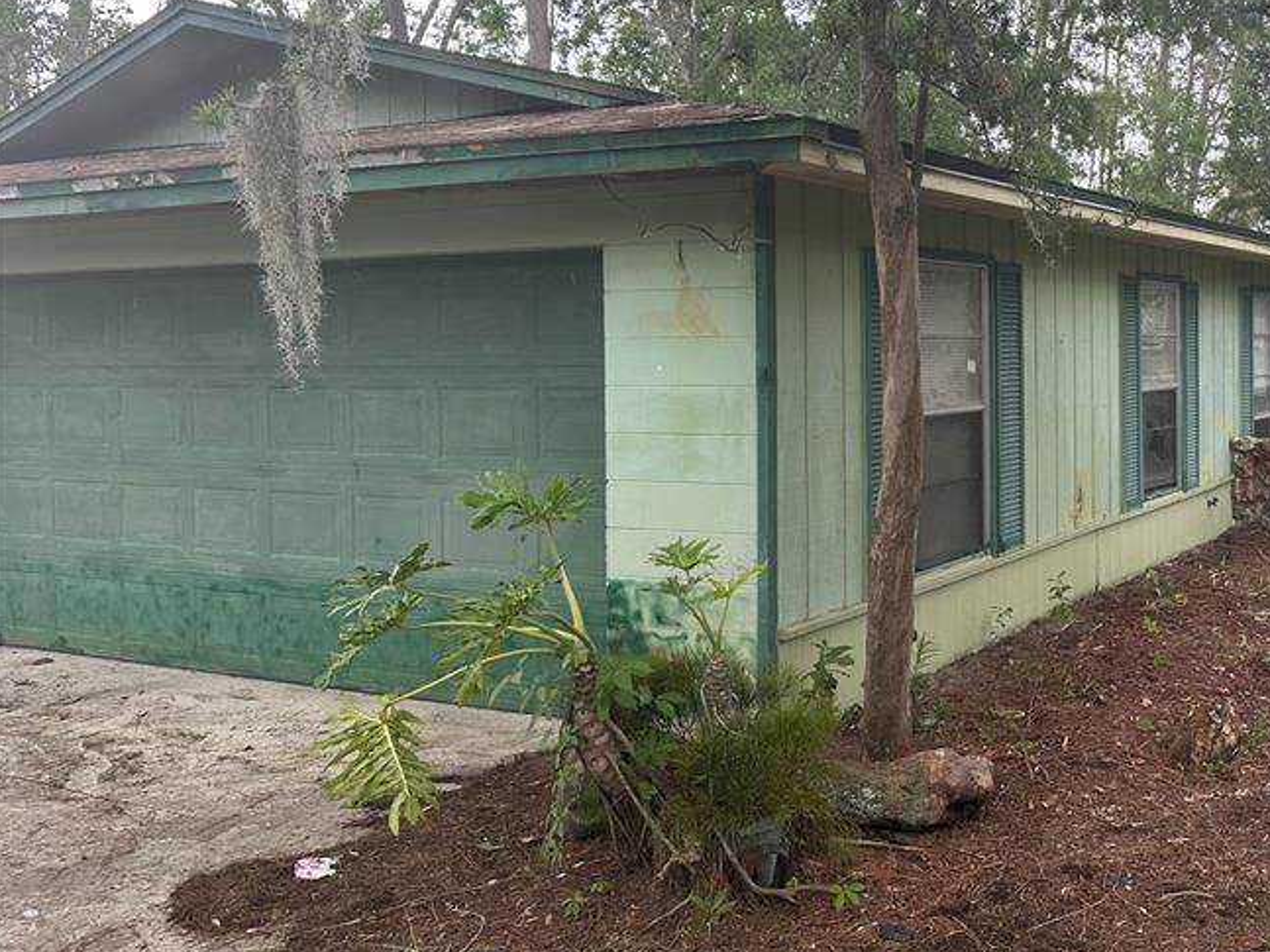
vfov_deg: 37.4
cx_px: 997
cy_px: 332
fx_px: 1394
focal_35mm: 38
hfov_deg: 46.7
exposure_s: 1/370
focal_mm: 6.86
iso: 80
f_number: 1.78
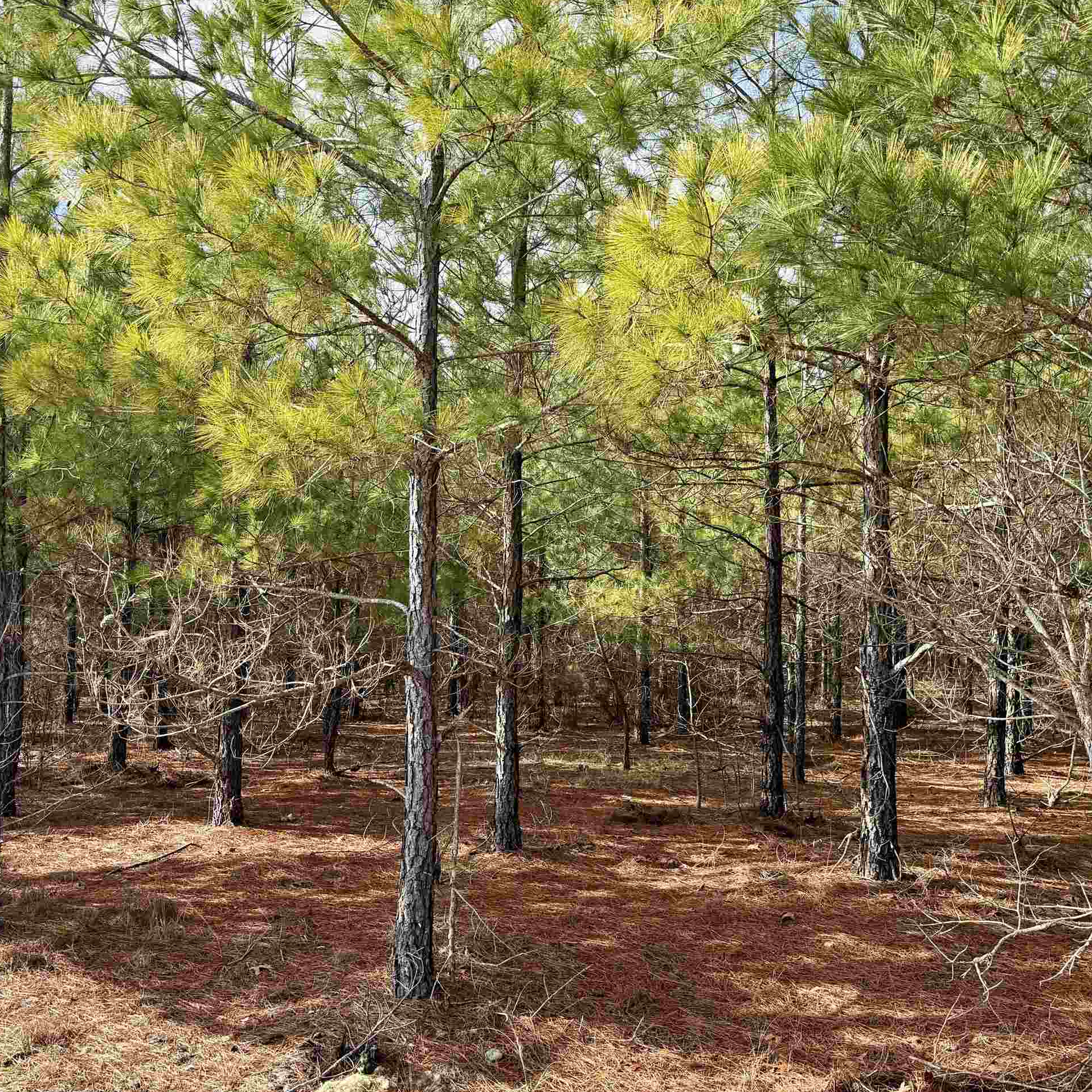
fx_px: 1213
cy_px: 561
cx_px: 441
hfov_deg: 48.2
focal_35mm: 34
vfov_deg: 48.4
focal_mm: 6.76
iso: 80
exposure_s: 1/1230
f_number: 1.78
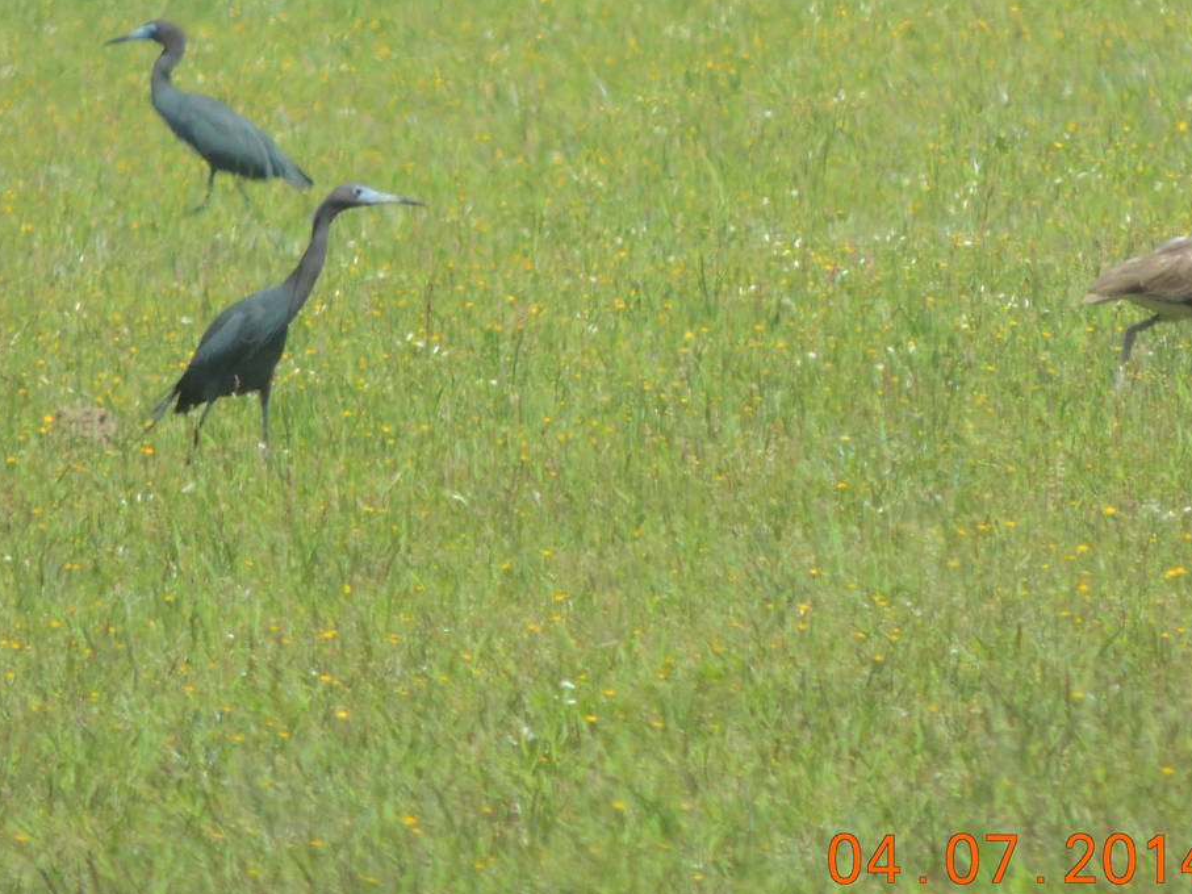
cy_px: 238
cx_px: 497
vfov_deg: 0.8
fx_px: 60735
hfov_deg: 1.1
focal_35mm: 1764
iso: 400
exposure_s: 1/800
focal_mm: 180
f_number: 5.9
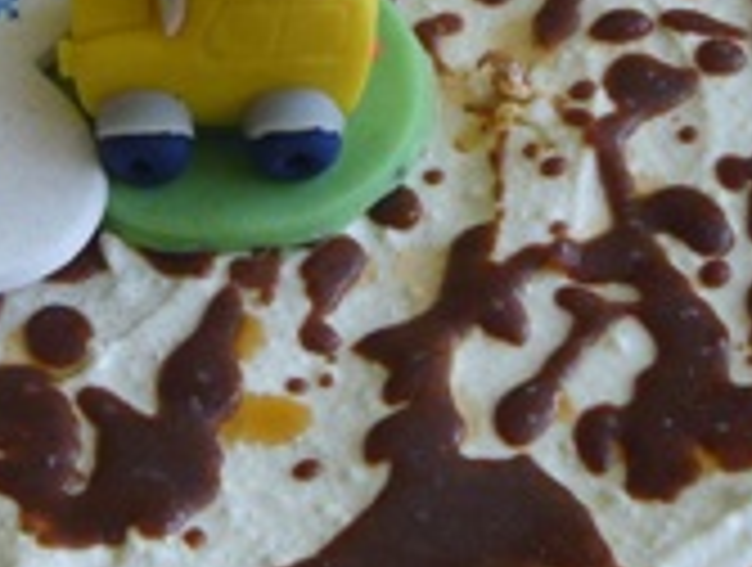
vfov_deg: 7.1
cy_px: 40
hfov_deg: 9.3
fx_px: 4572
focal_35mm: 210
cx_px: 23
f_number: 3.3
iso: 100
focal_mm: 12.8
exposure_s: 1/50
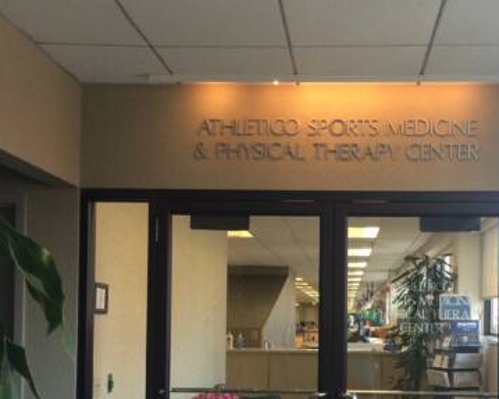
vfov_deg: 30.9
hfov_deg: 38.4
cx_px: 325
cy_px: 303
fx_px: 709
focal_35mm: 48
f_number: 2.2
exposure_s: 1/30
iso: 64
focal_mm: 4.15
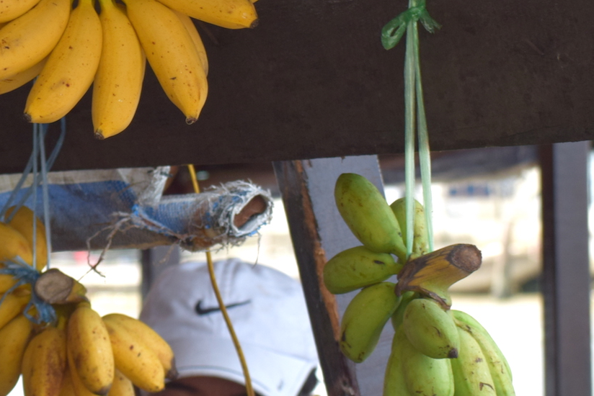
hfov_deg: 10.3
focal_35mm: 200
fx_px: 3304
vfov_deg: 6.9
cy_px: 121
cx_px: 198
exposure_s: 1/250
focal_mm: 55
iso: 400
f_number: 8
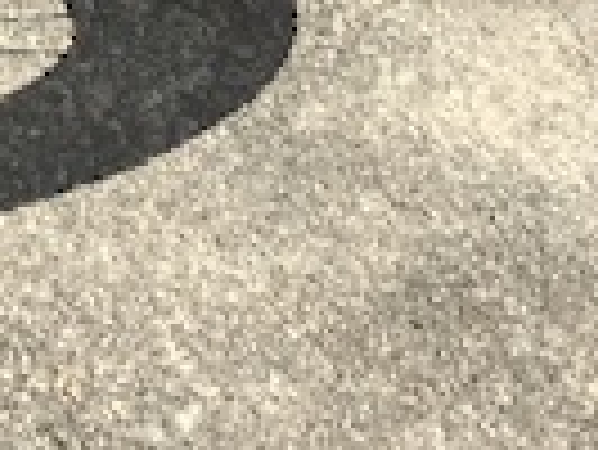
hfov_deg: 10.2
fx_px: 3009
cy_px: -693
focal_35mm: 174
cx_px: -728
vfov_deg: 7.8
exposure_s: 1/860
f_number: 2.2
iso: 32
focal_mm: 4.15
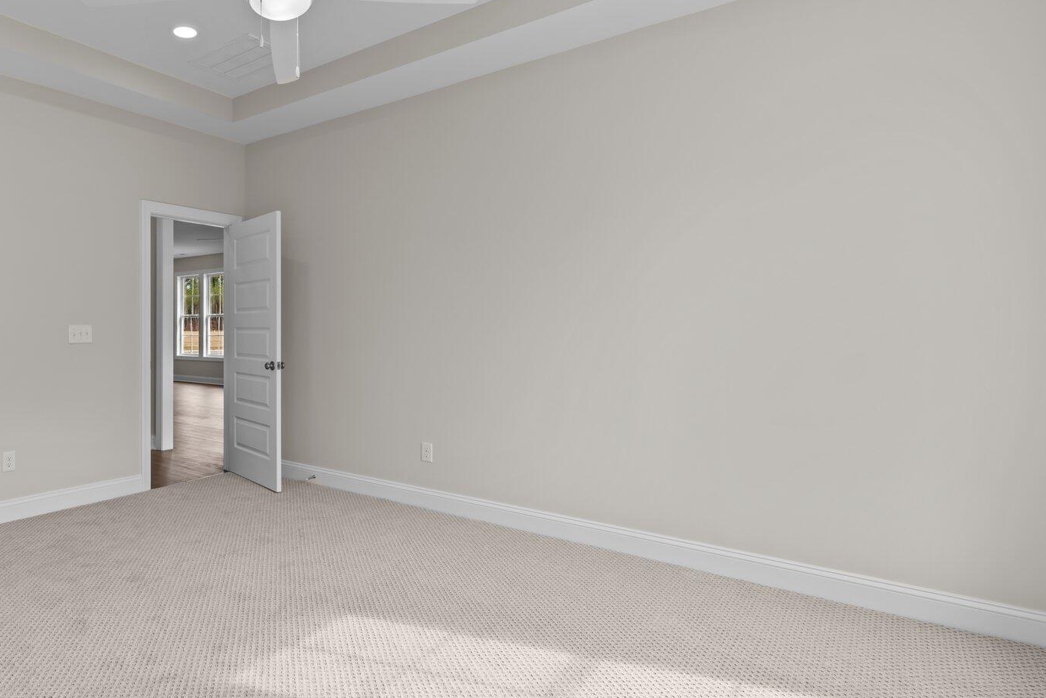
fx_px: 610
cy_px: 333
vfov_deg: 59.5
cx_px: 297
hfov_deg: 76.8
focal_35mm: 21
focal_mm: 14
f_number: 9
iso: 100
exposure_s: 1/5
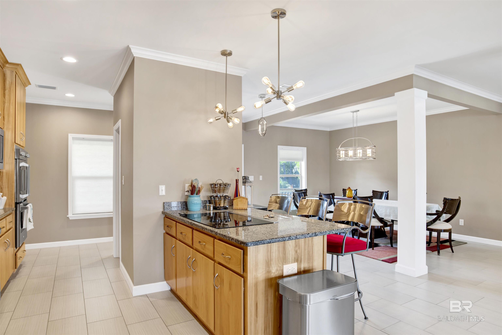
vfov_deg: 59.5
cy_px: 168
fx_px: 293
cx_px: 251
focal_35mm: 21
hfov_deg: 81.2
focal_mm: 21
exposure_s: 1/5
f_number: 11
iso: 200
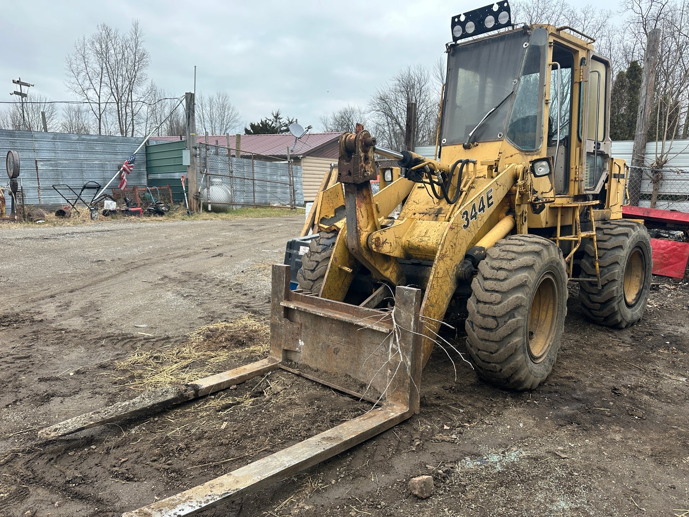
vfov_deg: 56.8
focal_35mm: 24
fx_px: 478
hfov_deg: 71.6
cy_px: 258
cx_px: 344
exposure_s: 1/200
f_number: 1.78
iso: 64
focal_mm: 6.86
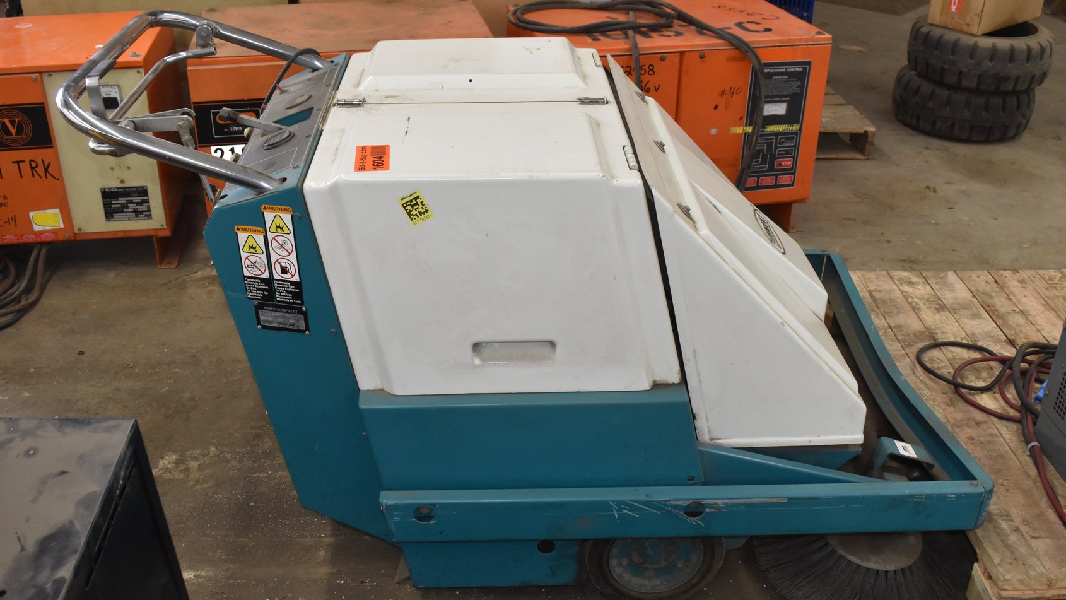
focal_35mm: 38
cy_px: 305
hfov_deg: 52.8
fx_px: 1074
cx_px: 535
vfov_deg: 31.2
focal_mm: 24
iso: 1000
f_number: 6.3
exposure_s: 1/60
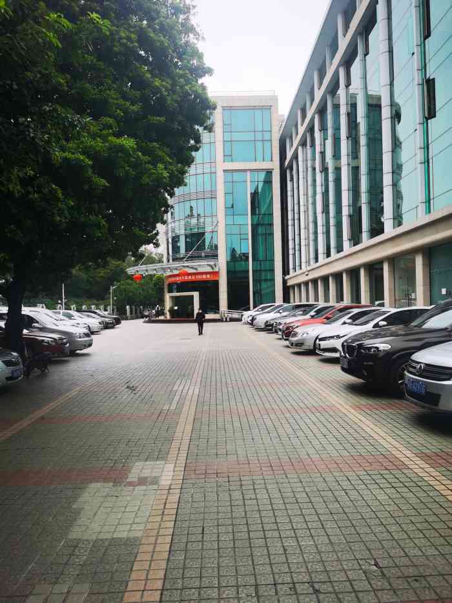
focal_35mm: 27
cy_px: 302
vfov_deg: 65.3
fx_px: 470
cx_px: 226
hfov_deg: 51.4
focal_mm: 5.56
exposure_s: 1/1000
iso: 50
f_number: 1.6
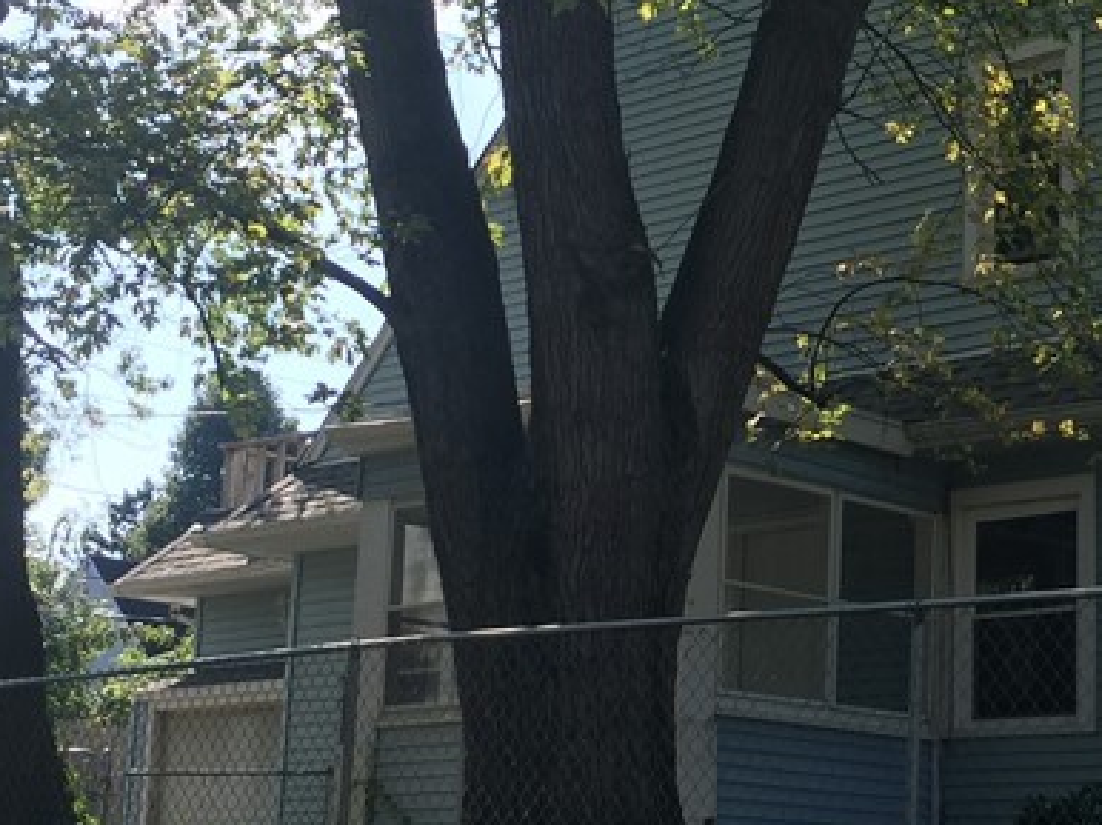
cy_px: 442
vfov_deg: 19.1
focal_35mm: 77
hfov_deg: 24.6
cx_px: 991
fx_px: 2450
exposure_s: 1/842
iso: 32
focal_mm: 4.15
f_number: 2.2
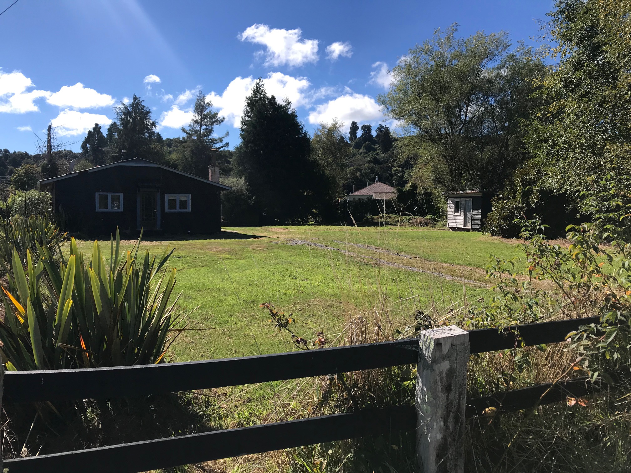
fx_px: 510
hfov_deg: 63.4
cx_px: 316
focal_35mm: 28
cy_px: 236
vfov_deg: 49.7
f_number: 1.8
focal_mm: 3.99
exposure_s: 1/2336
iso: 20
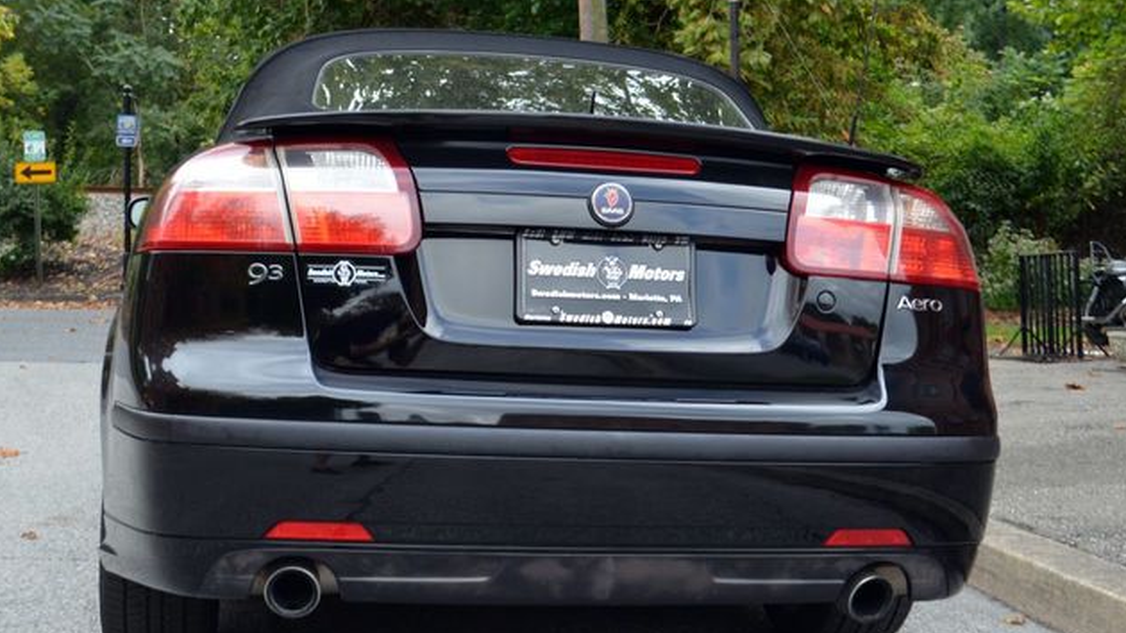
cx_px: 563
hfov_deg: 40.6
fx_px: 1522
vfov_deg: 23.5
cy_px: 334
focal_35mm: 51
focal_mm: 32
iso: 200
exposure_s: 1/125
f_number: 5.6
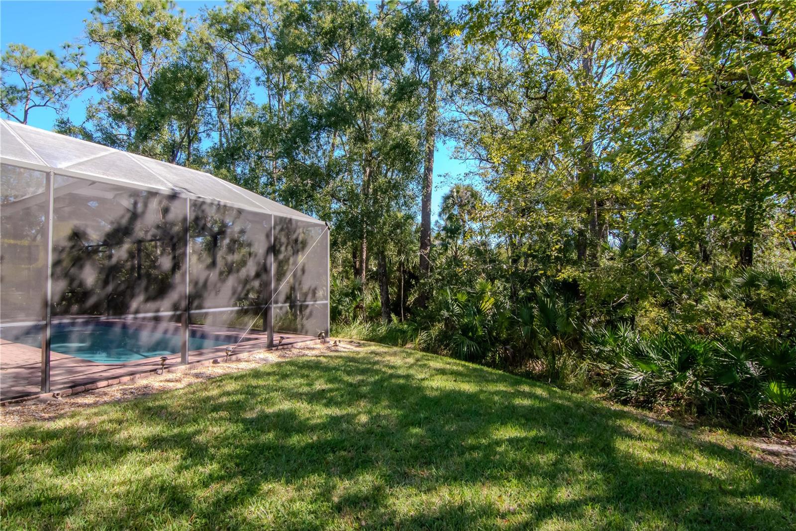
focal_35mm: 16
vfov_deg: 72.0
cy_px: 266
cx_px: 398
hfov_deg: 95.0
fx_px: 365
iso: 1250
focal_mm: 11
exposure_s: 1/160
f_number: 14
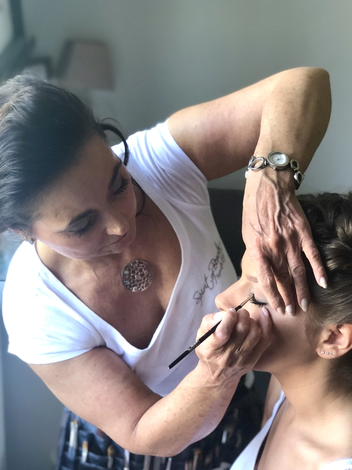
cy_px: 254
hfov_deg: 23.3
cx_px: 191
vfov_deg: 30.7
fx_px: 854
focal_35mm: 63
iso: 200
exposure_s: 1/60
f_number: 2.8
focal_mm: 6.6
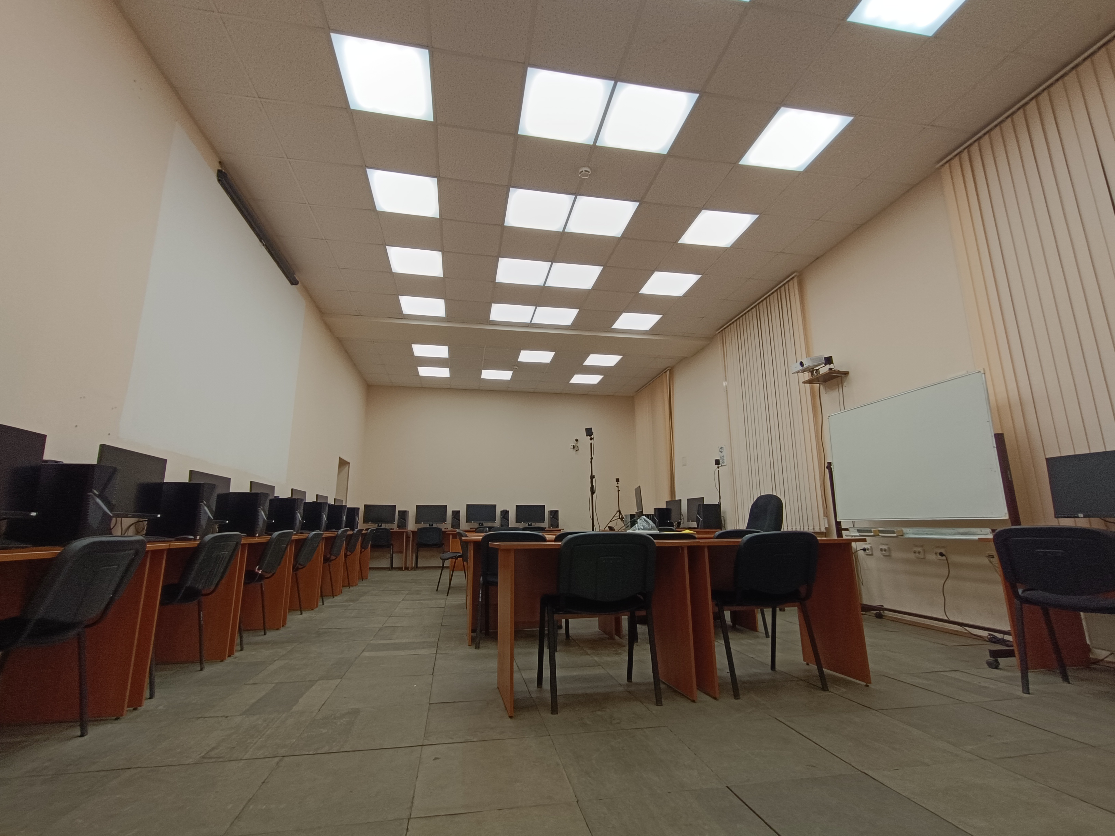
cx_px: 558
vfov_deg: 78.1
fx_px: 515
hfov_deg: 94.5
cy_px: 418
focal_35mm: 16
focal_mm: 1.66
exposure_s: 1/100
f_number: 2.2
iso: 113
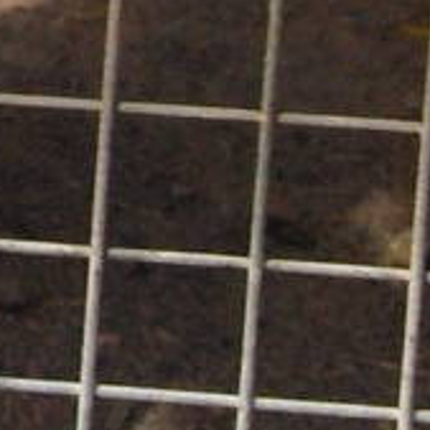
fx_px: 5790
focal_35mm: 412
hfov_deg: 3.9
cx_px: -1463
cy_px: -734
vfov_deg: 4.1
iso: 1600
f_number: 9.5
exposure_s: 1/1000
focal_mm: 34
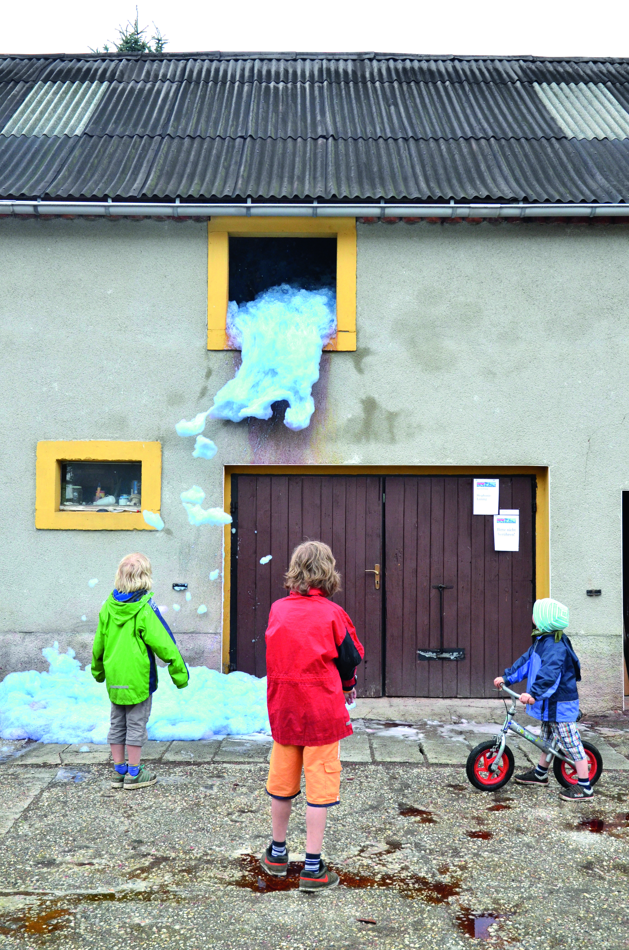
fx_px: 1027
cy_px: 475
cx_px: 314
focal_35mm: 39
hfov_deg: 34.1
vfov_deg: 49.6
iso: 400
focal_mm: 26
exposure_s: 1/160
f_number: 7.1
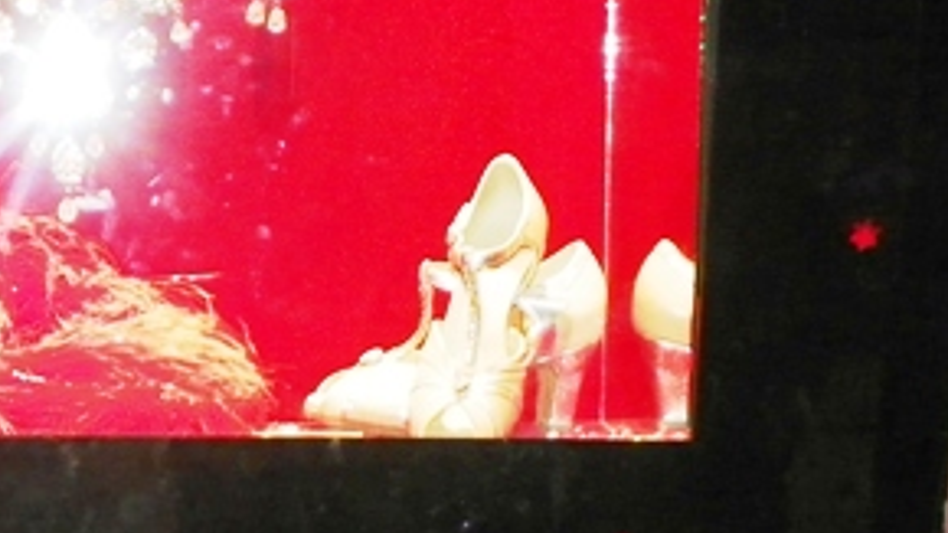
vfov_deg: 15.7
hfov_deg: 27.1
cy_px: 585
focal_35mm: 75
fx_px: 1885
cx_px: 72
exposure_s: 1/30
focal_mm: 4.6
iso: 200
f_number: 2.8
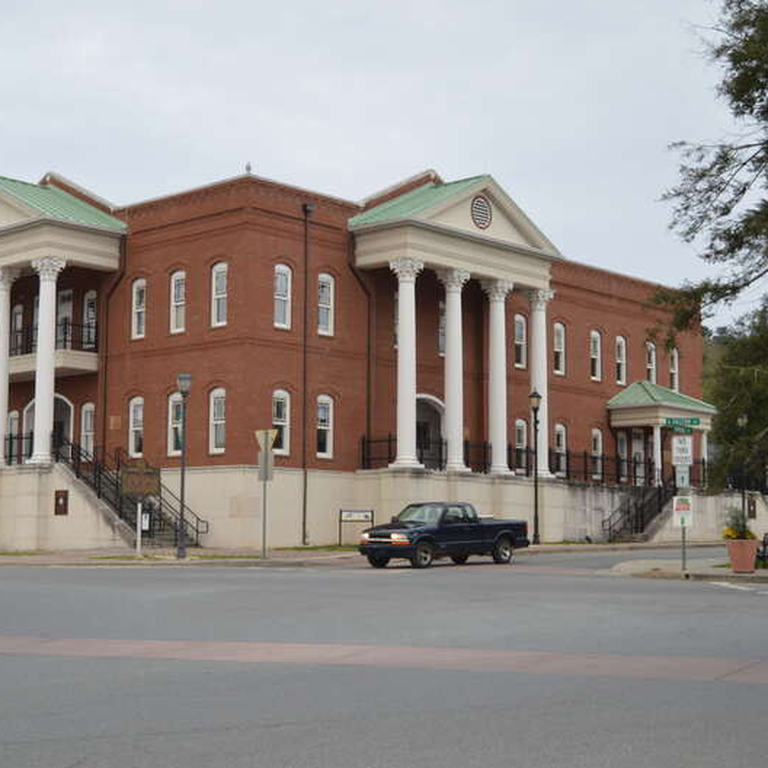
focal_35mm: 54
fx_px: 1355
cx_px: 260
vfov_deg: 31.6
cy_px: 385
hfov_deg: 31.4
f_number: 5
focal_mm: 28
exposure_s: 1/100
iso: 400
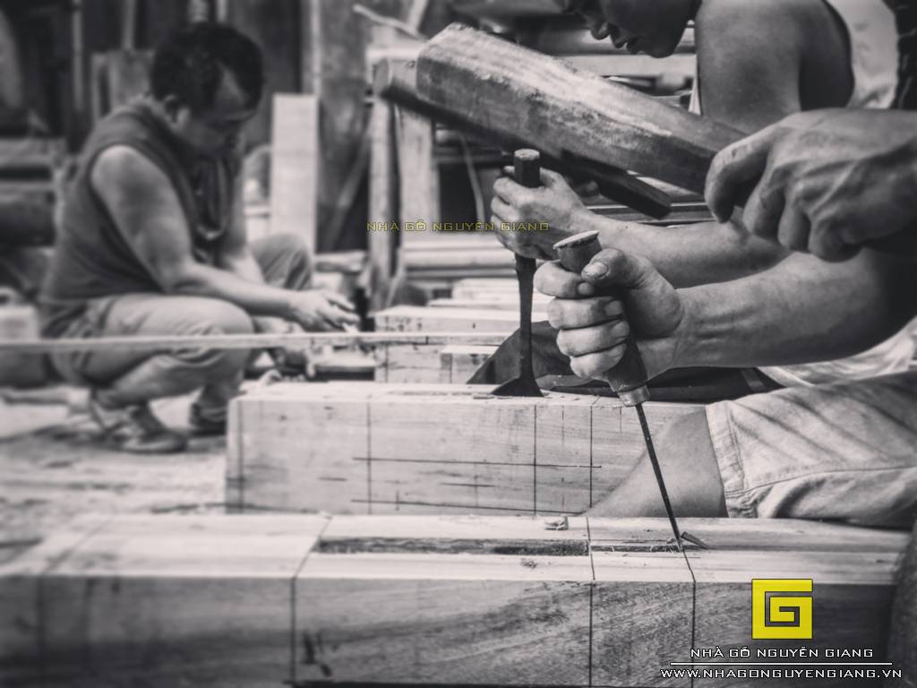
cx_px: 458
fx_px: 1510
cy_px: 344
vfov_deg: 25.7
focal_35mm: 57
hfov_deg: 33.8
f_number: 2.8
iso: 80
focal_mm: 6.6
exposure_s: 1/50
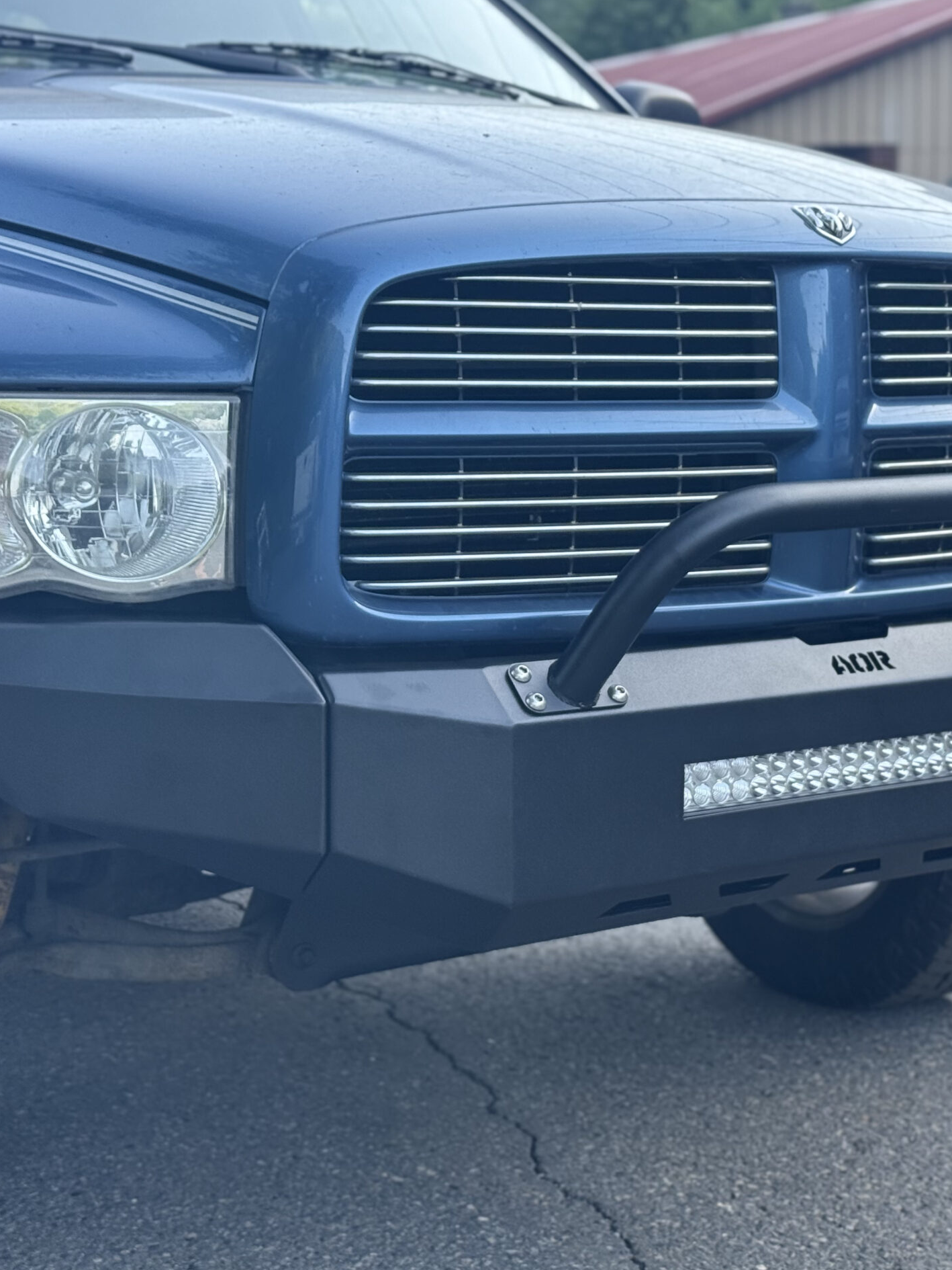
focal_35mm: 65
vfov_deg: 29.8
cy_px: 638
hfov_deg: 22.6
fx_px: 2383
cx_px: 566
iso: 100
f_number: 1.78
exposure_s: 1/411
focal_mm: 6.76
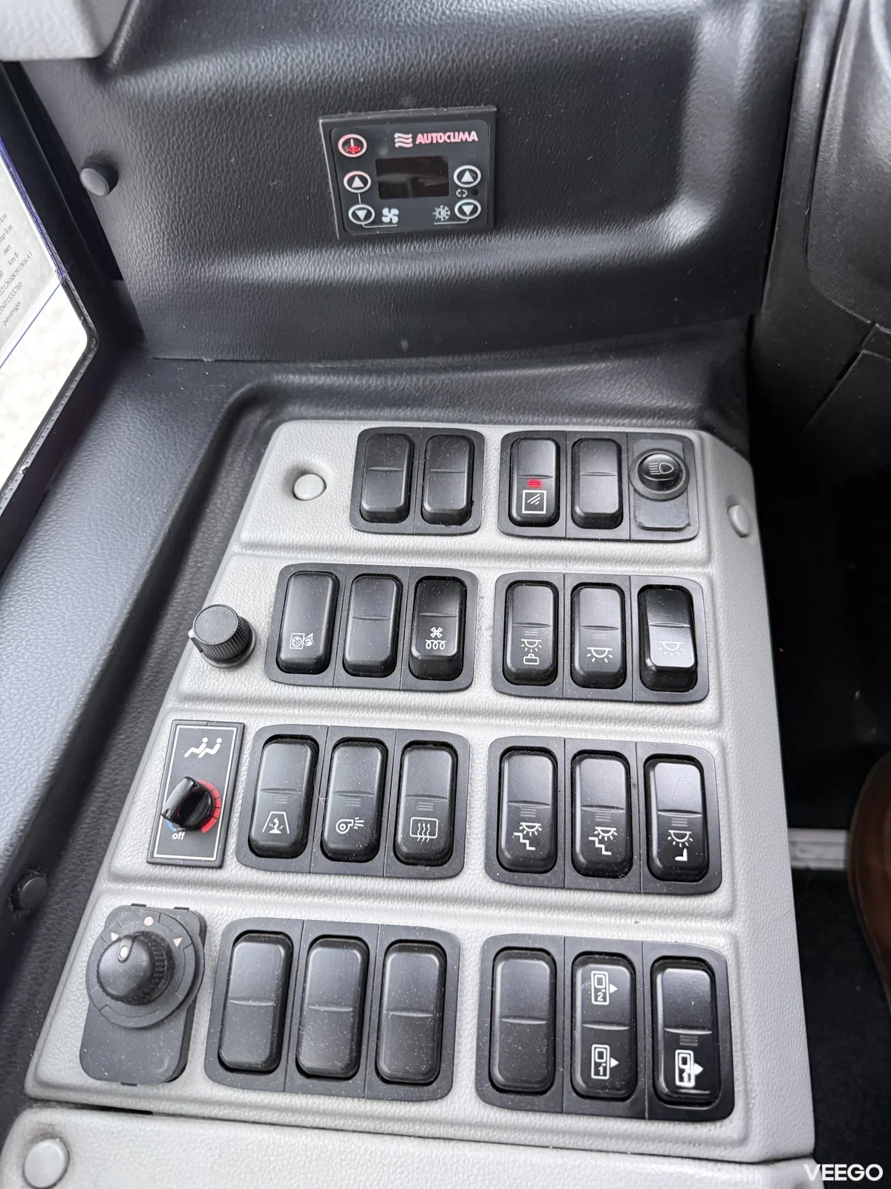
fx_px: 824
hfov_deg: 56.8
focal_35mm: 24
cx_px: 446
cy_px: 594
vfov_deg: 71.6
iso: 500
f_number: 1.78
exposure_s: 1/60
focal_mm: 6.76
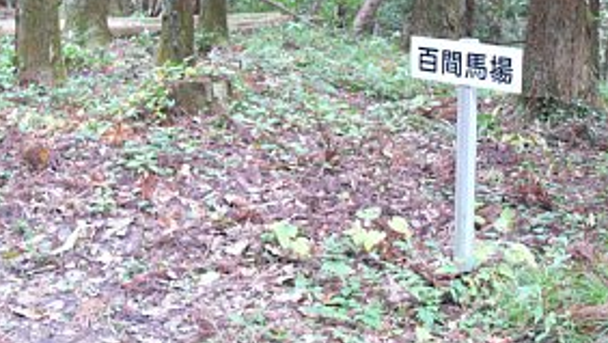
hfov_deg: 38.2
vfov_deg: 21.9
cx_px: 382
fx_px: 871
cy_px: 58
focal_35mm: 54
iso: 200
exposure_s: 1/8
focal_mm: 7.4
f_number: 2.8
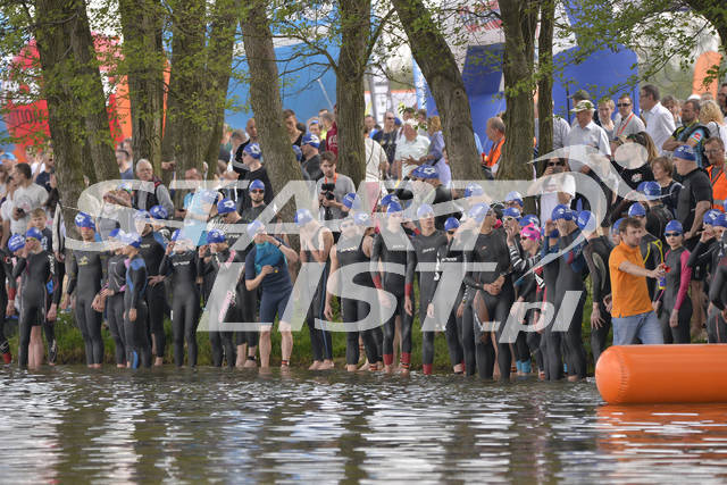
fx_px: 6463
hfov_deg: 6.4
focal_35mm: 320
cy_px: 242
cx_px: 364
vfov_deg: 4.3
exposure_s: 1/1600
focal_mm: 320
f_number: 5.6
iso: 800
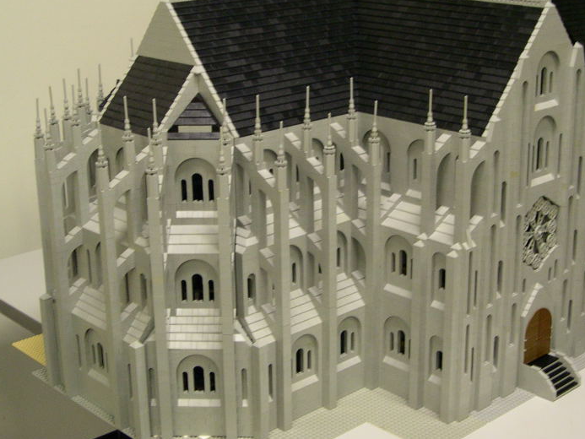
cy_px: 215
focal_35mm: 60
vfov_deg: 24.4
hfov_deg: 32.2
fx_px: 1014
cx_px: 304
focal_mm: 11.1
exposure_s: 1/13.7
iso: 400
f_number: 3.2
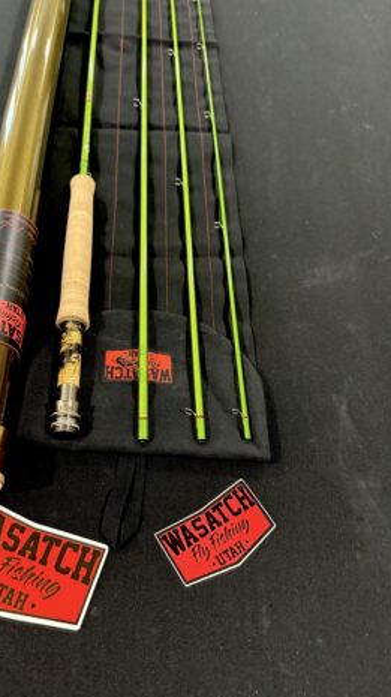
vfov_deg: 69.9
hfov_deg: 42.2
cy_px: 348
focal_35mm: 27
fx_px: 498
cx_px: 124
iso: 800
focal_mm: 6.76
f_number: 1.78
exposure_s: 1/40
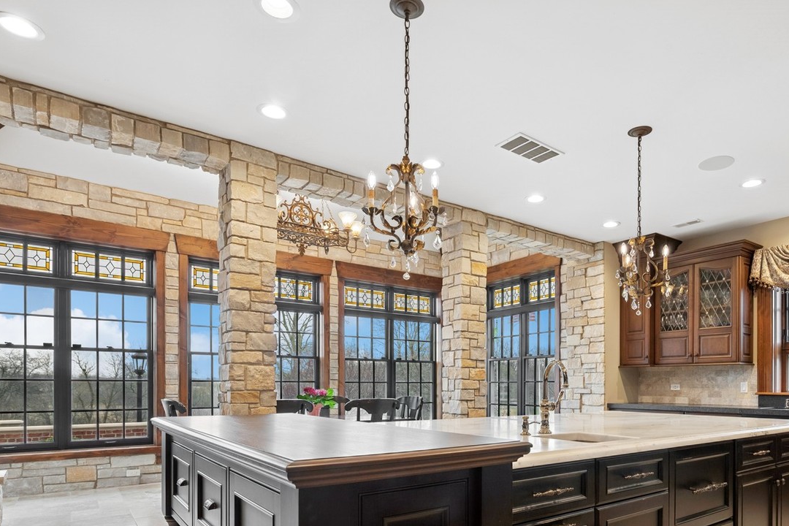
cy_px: 383
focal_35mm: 24
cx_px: 471
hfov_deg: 73.0
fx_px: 526
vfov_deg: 51.3
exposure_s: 1/15
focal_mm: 16
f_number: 9.5
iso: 200
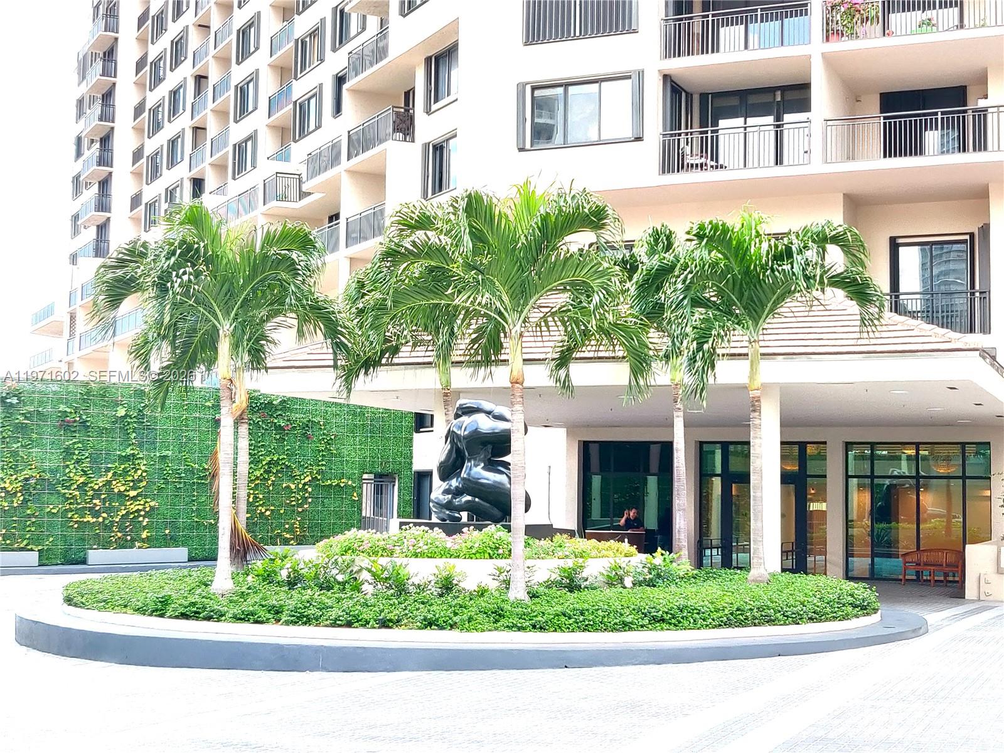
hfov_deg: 69.4
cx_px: 502
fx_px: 725
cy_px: 376
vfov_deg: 54.9
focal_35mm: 25
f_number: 1.7
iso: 160
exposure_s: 1/50
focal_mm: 4.25
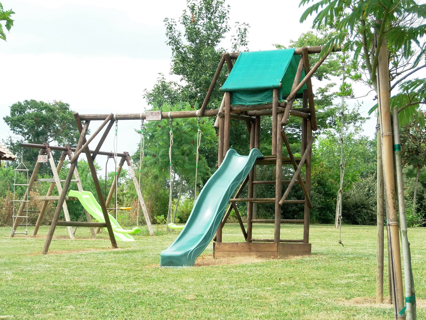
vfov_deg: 16.4
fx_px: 1108
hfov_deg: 21.8
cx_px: 213
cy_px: 160
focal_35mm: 90
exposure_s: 1/320
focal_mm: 15.9
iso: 100
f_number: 4.4
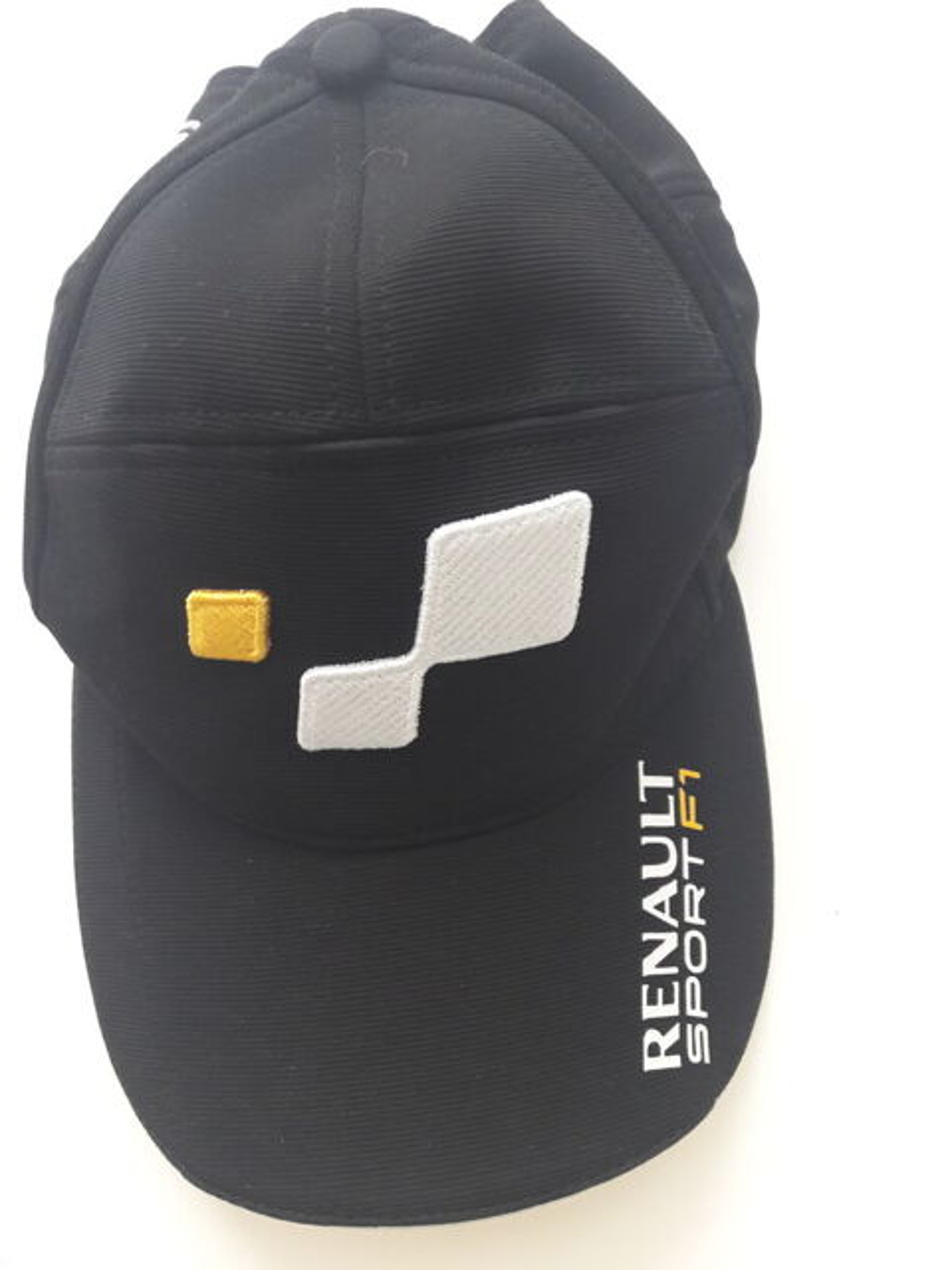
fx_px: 1027
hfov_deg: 49.7
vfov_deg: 63.4
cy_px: 635
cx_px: 476
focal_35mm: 28
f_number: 1.9
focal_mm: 3.7
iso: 160
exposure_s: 1/17
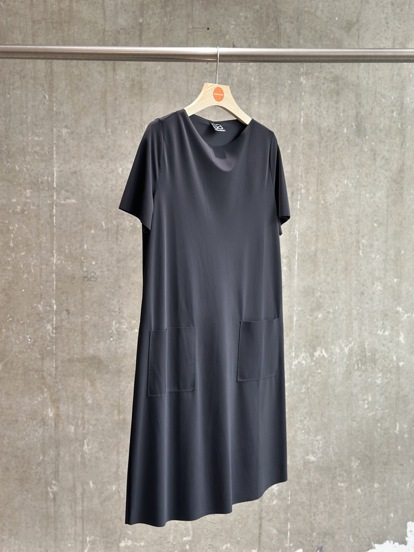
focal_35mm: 48
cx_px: 207
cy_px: 276
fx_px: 765
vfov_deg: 39.7
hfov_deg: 30.3
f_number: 1.78
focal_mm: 6.86
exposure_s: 1/121
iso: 100
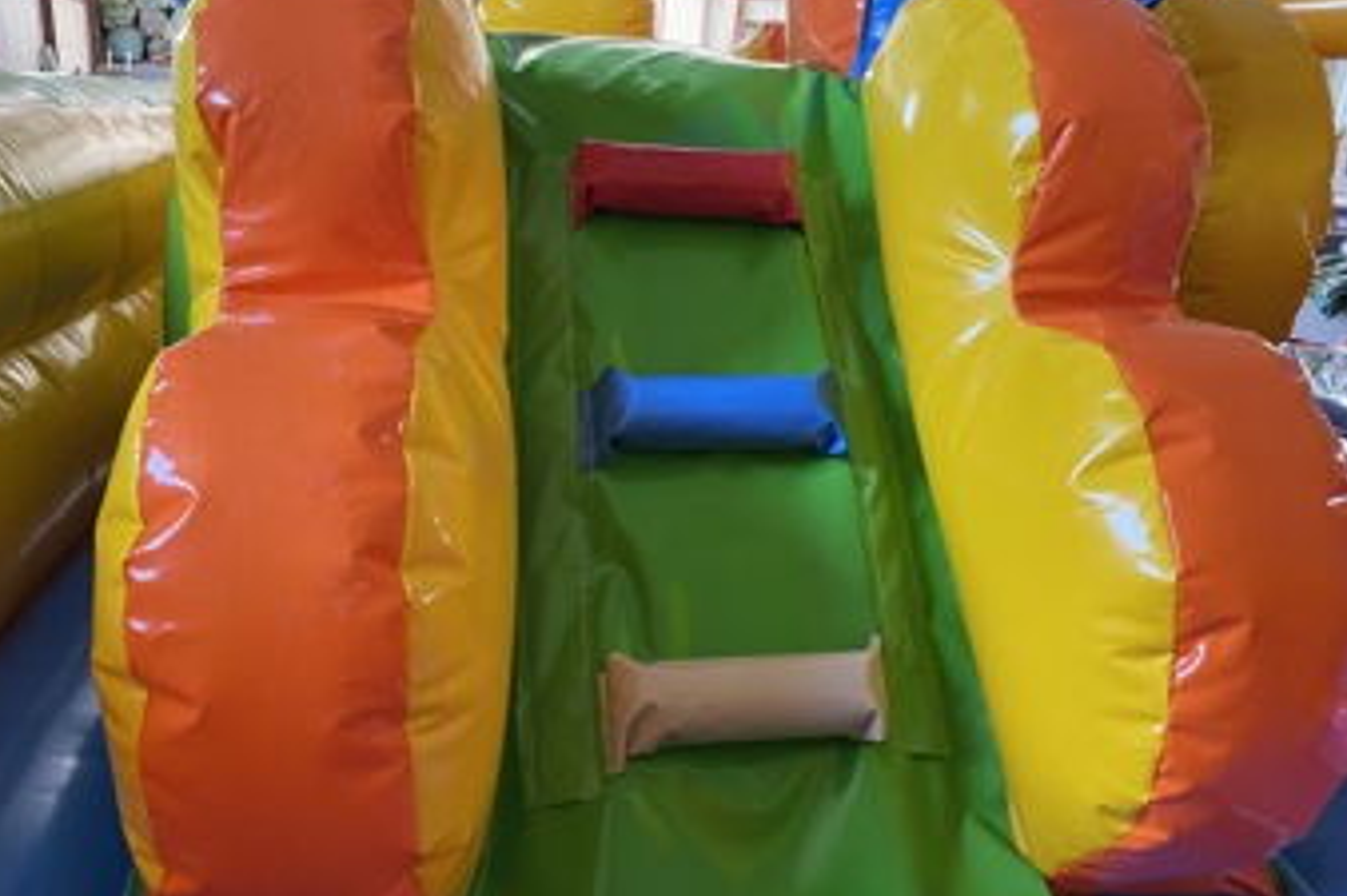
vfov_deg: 46.3
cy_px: 466
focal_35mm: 28
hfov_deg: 65.5
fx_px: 1047
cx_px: 654
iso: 320
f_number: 1.6
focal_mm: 4.2
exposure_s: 1/60
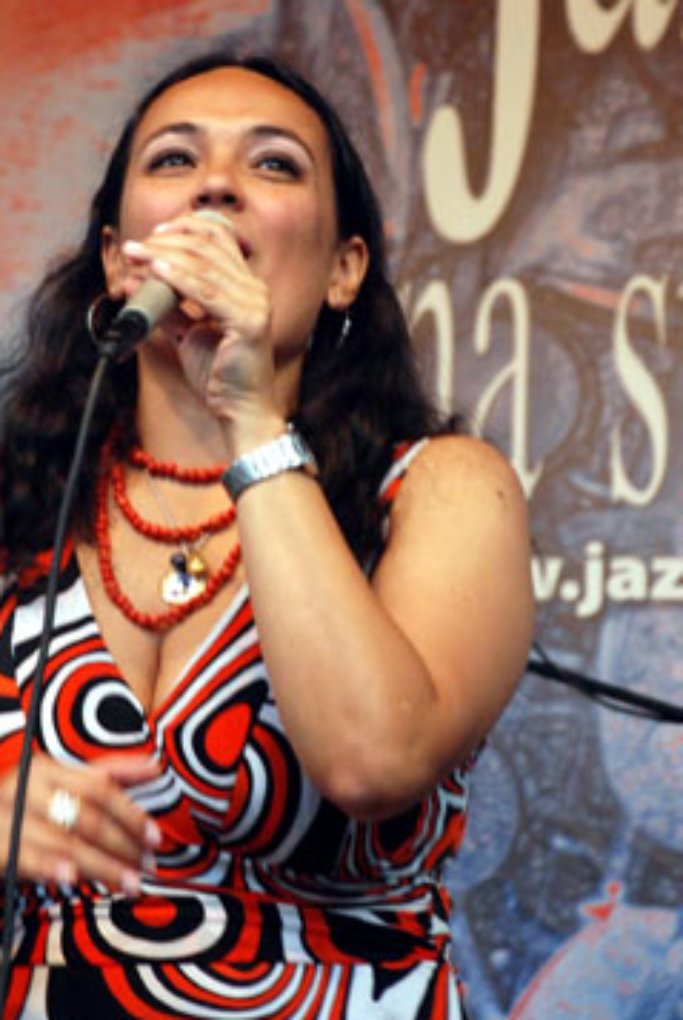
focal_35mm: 179
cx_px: 224
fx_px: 5070
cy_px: 360
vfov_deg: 11.5
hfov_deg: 7.7
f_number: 5.6
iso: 800
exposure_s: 1/50
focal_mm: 85
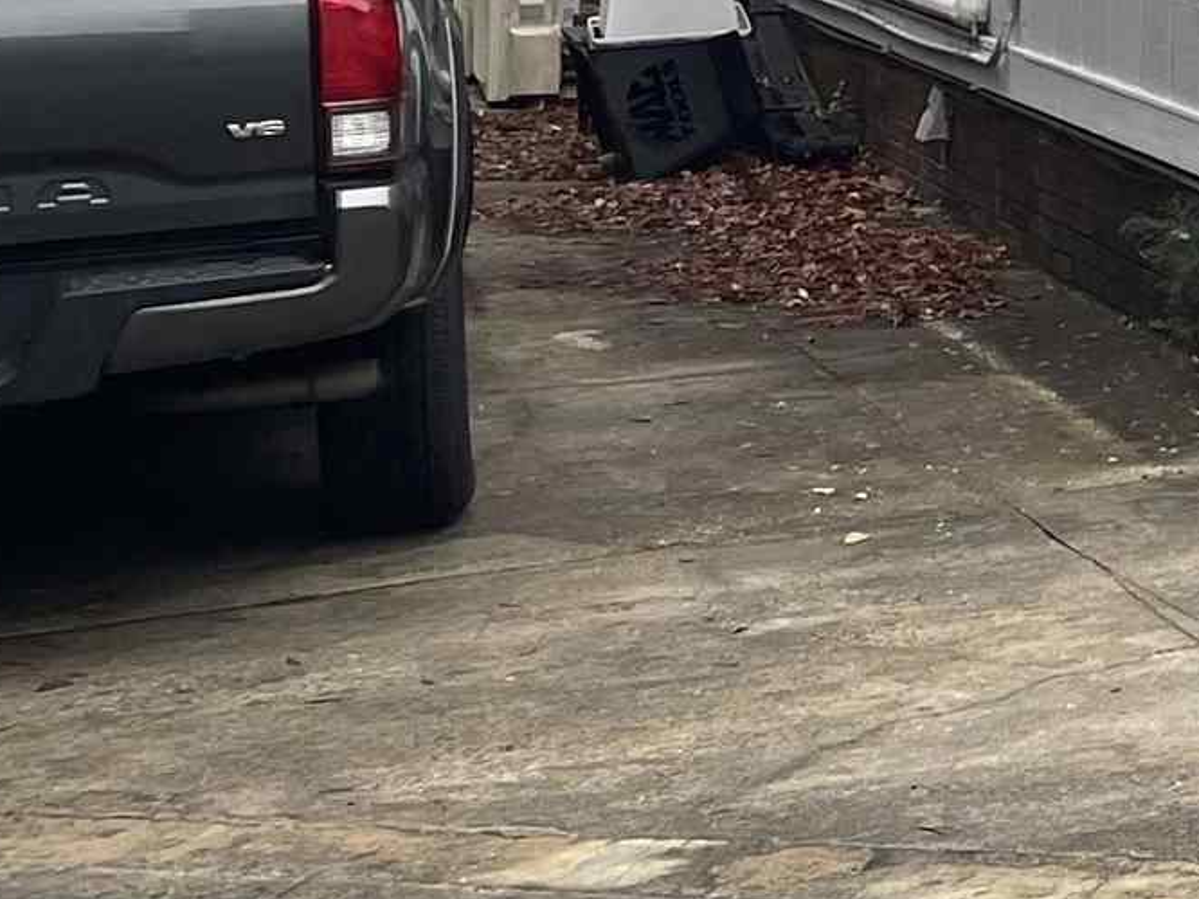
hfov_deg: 13.2
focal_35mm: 120
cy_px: -319
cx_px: 2681
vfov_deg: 11.9
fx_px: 4155
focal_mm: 4.2
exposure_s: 1/197
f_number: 1.6
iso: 32
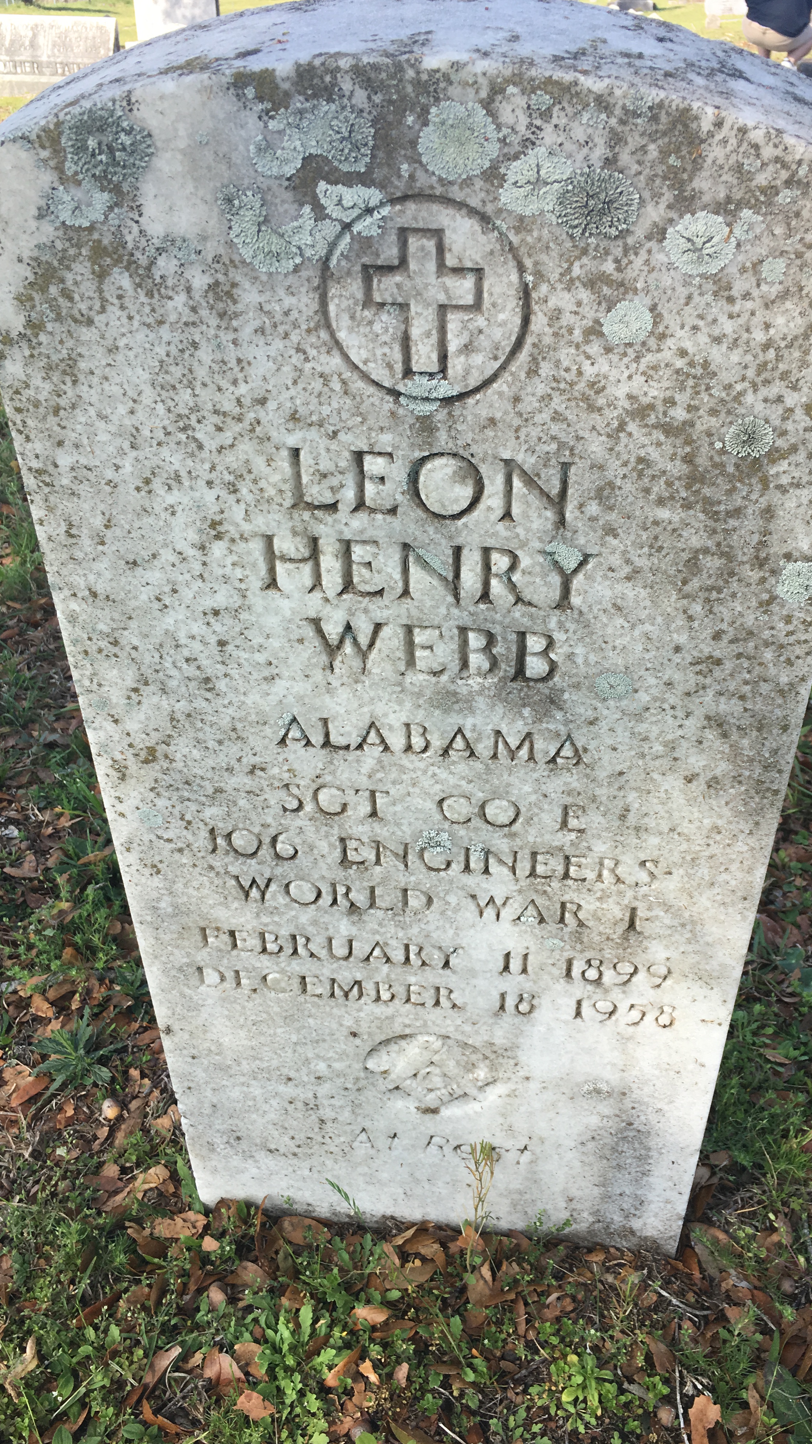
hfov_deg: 36.6
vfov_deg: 61.0
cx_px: 453
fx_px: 1225
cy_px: 719
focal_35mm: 32
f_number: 2.2
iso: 25
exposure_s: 1/506
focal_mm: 4.15
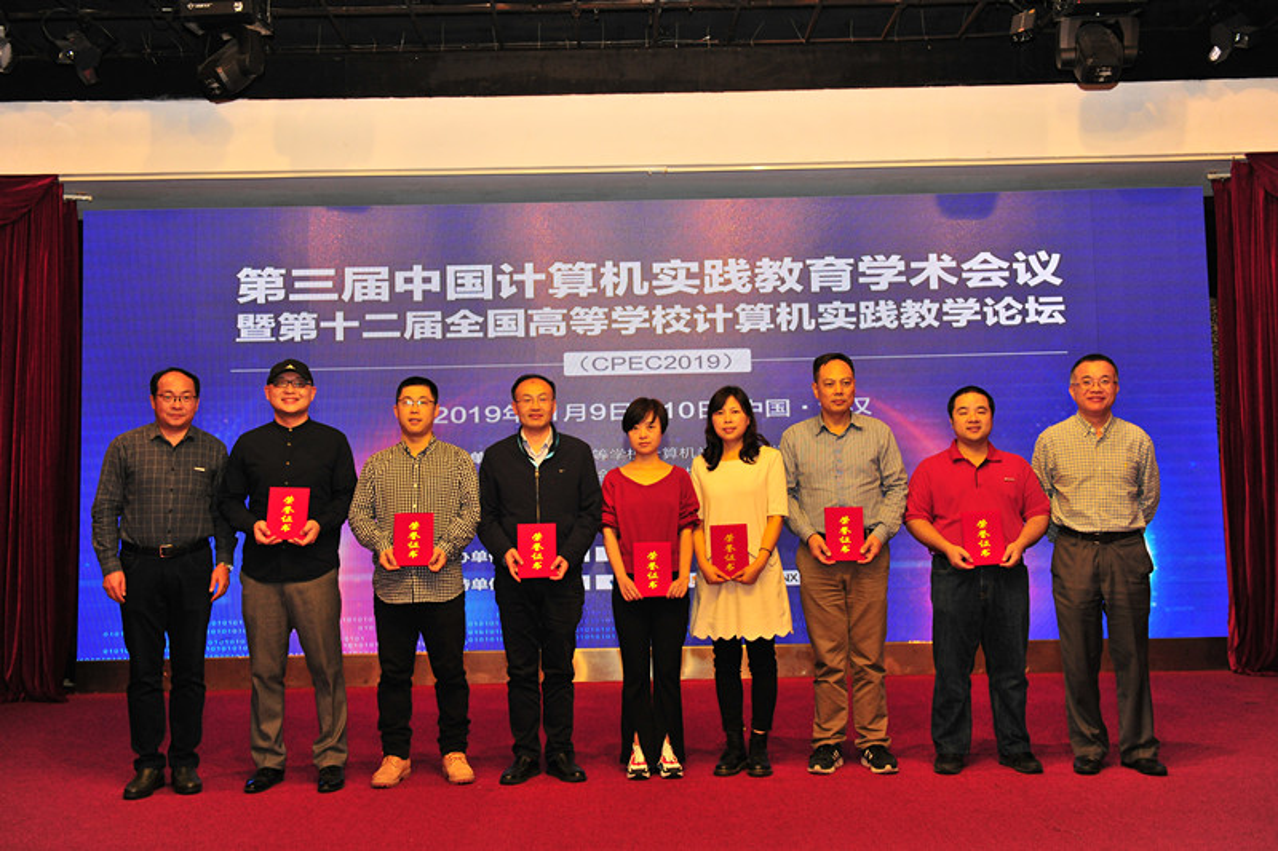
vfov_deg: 37.8
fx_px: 1242
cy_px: 426
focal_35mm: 35
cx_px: 639
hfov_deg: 54.4
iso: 800
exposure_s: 1/100
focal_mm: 35
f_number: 4
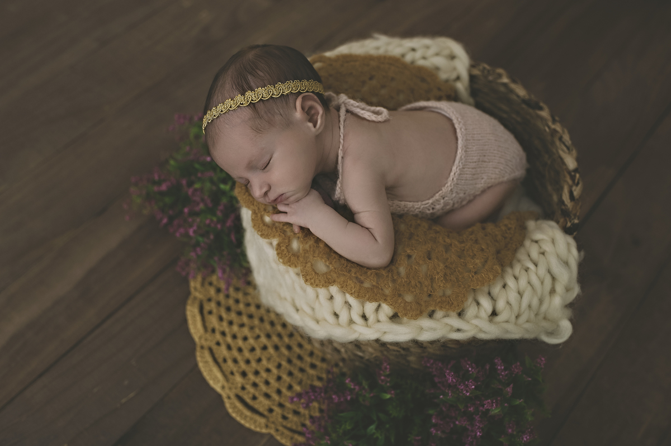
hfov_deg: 54.5
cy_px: 223
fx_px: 652
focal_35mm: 35
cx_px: 336
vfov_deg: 37.8
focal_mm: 35
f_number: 3.2
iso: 250
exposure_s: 1/250
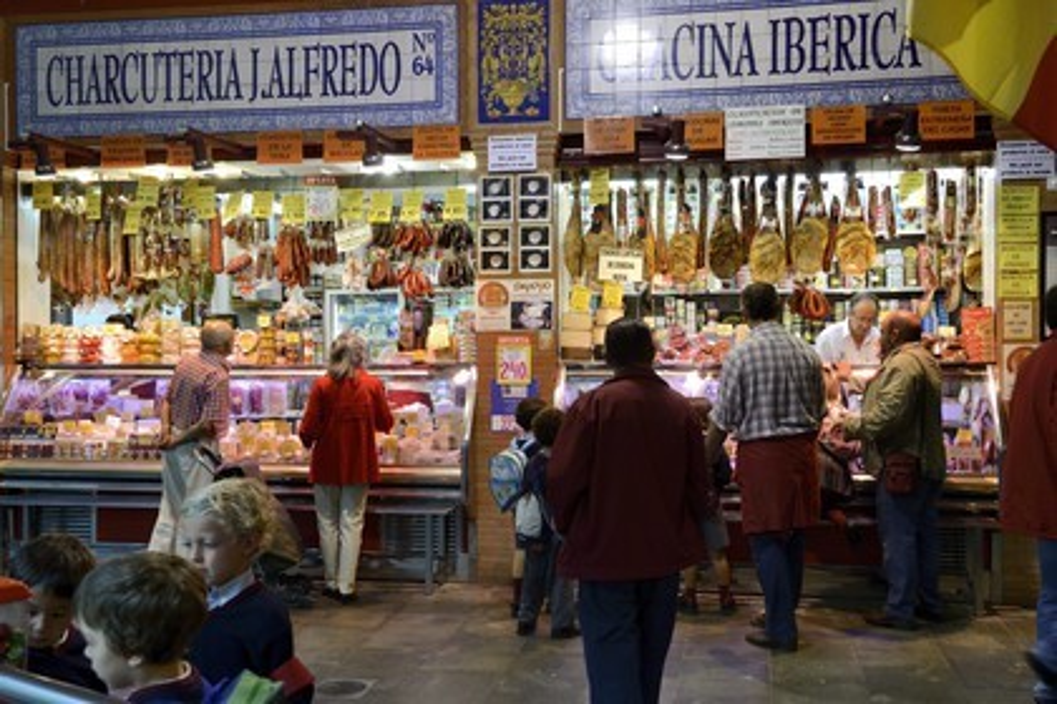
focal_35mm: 38
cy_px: 352
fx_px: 1116
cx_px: 528
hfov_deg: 50.7
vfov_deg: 35.1
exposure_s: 1/80
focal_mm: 38
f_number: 7.1
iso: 1600
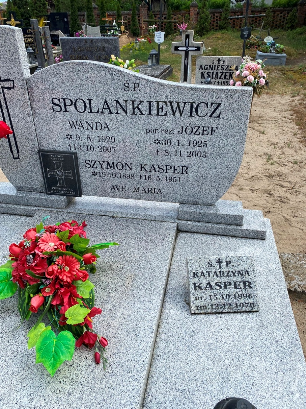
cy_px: 204
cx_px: 153
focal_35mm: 26
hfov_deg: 53.0
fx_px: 307
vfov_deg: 67.3
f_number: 1.8
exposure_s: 1/2066
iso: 32
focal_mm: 4.25
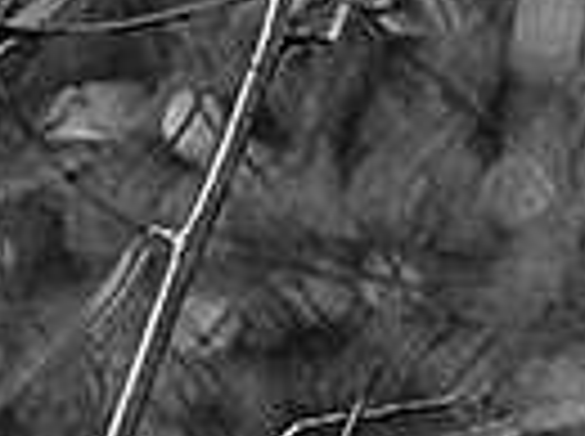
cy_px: 70
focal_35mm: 2782
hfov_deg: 0.7
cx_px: 558
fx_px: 46928
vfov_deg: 0.5
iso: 1000
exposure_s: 1/2000
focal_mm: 750
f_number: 11
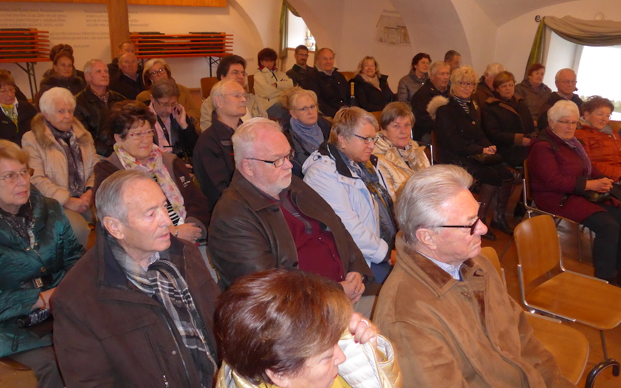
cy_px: 212
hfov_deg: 61.2
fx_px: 525
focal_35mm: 31
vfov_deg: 40.6
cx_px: 312
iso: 800
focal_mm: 6
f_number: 2
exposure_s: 1/60
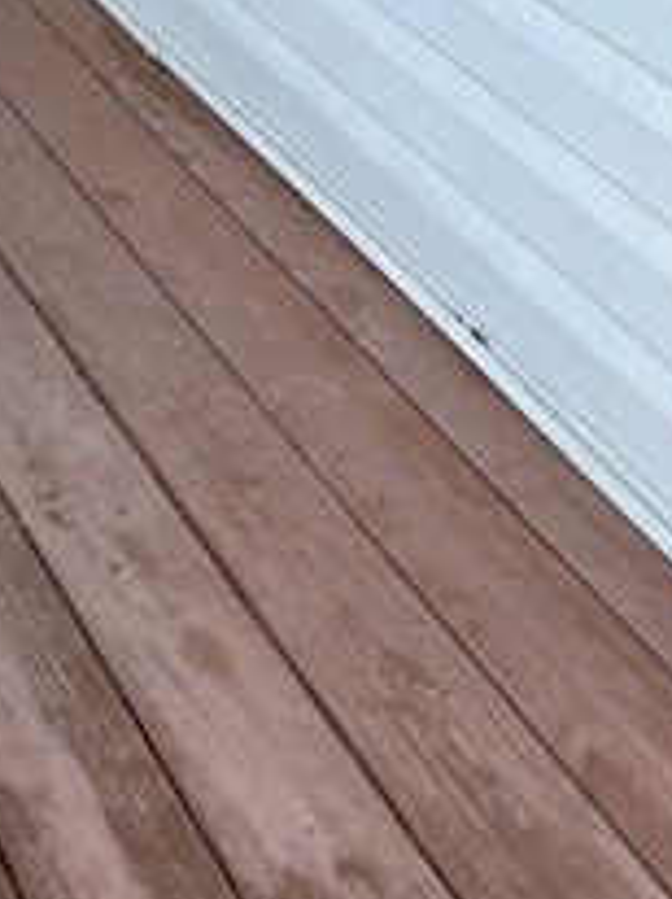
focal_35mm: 97
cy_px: -567
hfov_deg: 14.1
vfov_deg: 17.5
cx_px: -384
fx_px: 2516
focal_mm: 5.96
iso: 40
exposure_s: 1/122
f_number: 1.6
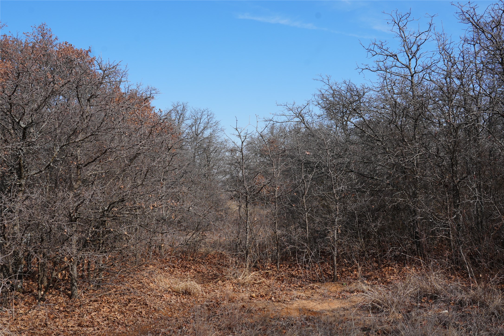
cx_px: 252
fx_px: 504
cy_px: 168
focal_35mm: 36
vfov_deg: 36.9
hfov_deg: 53.1
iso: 100
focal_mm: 24
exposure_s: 1/160
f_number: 10
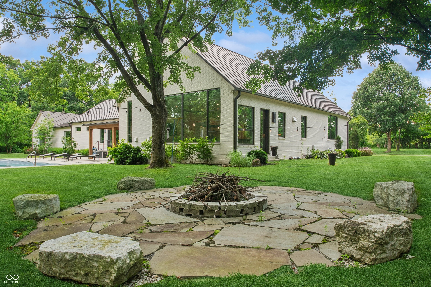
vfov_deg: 51.3
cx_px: 216
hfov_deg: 71.5
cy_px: 144
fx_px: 299
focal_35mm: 25
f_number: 14
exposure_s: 1/15
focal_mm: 17
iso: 400
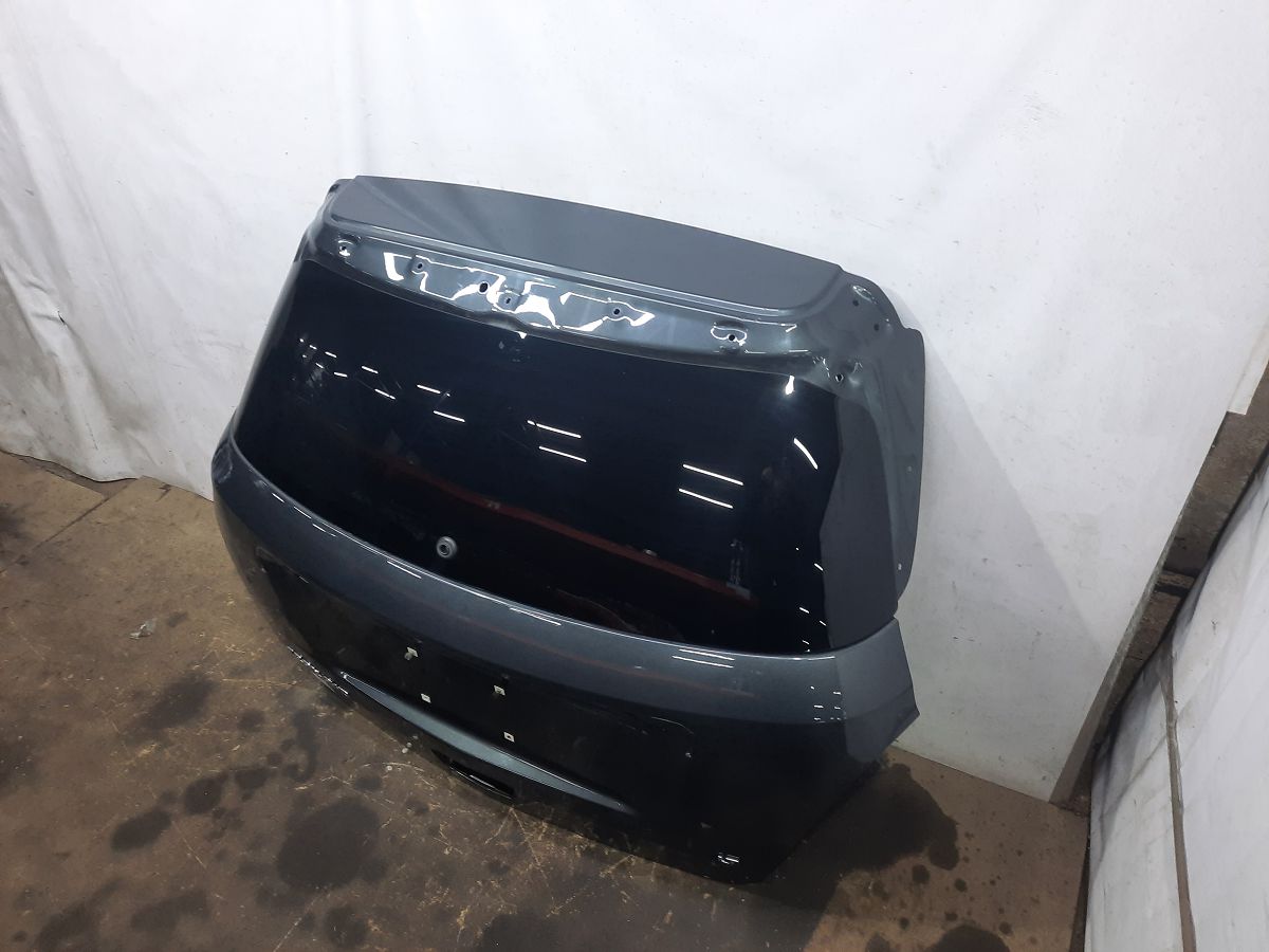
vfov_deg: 54.9
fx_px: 916
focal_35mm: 25
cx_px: 634
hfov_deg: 69.4
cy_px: 476
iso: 125
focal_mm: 4.6
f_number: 2
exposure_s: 1/50
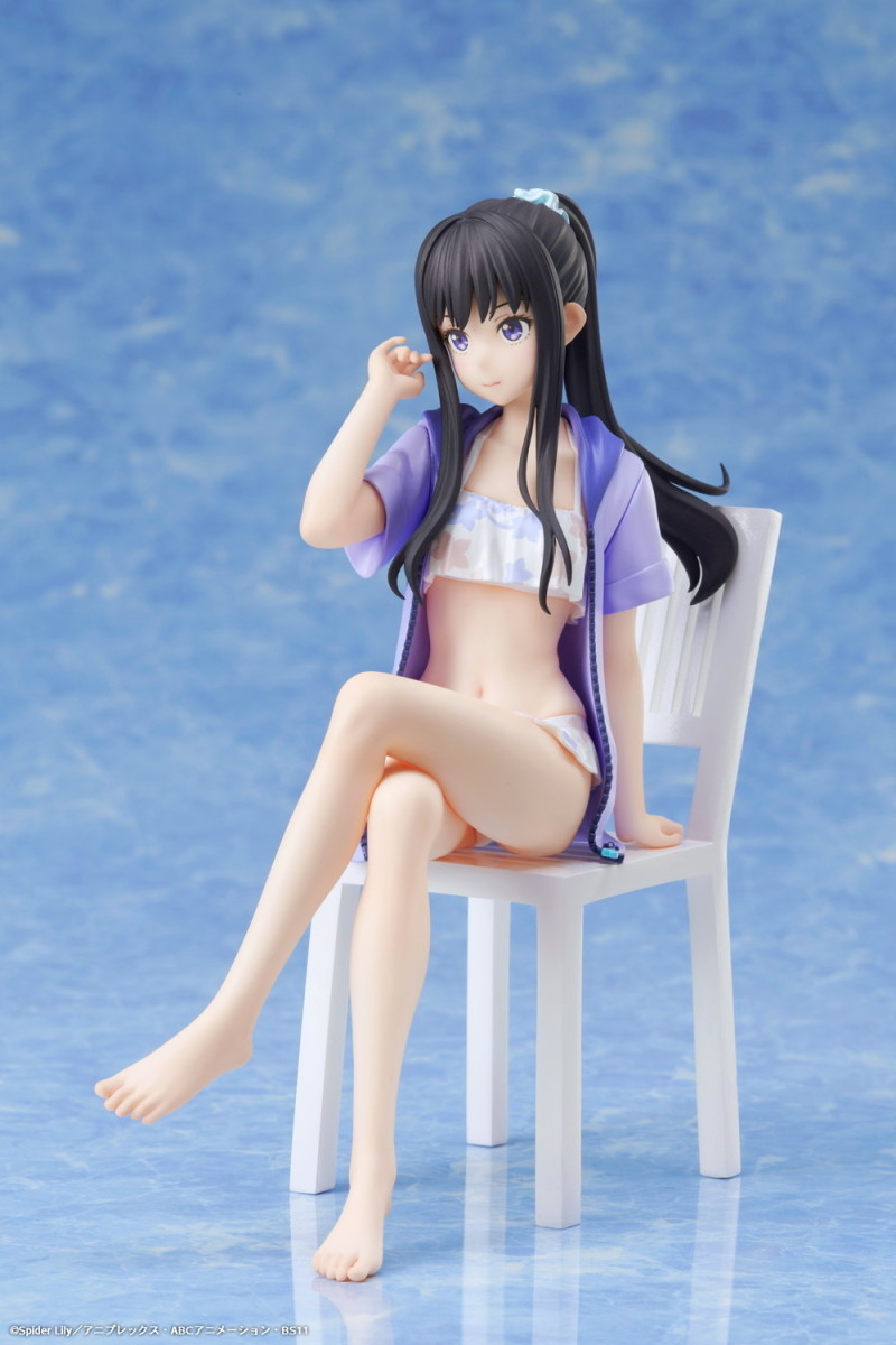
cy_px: 672
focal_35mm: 100
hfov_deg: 13.7
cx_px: 448
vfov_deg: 20.4
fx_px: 3733
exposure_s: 1/125
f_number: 18
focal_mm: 100
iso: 100
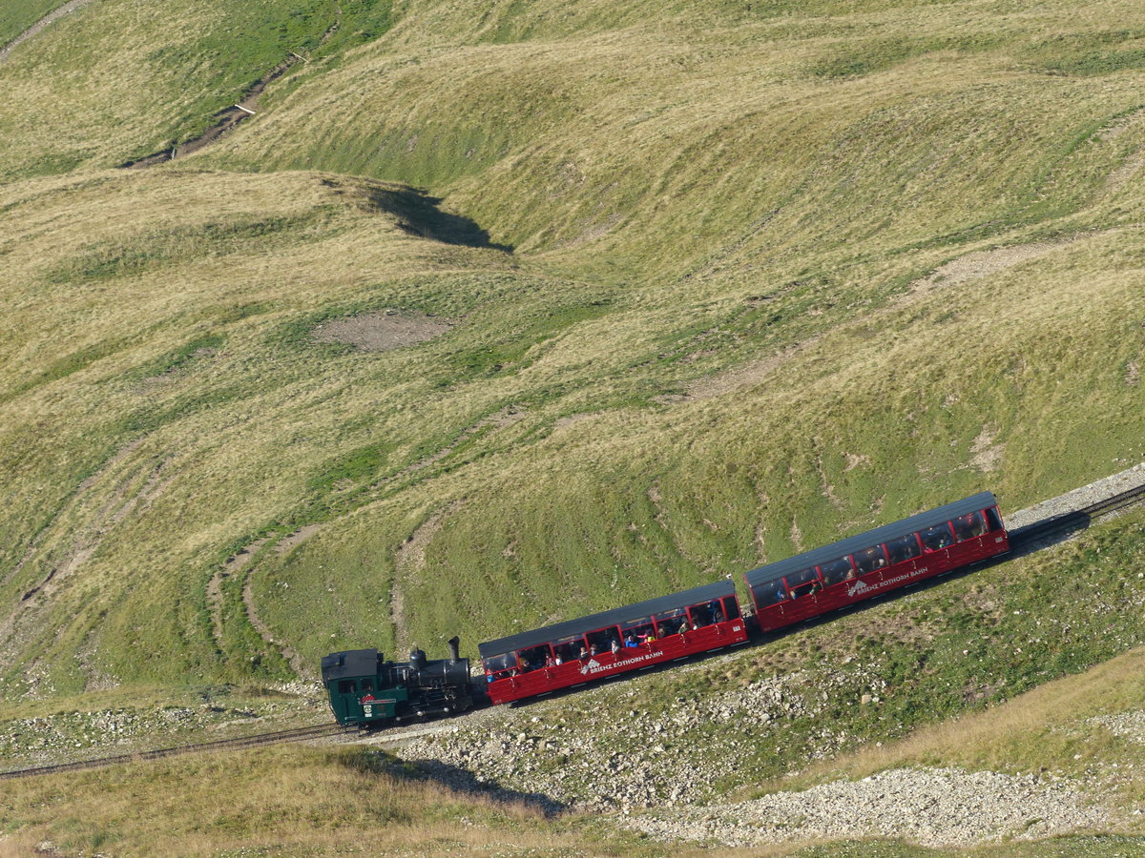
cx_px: 572
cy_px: 429
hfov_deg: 7.4
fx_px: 8898
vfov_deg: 5.5
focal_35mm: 269
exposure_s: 1/400
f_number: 5
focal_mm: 48.4
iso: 100
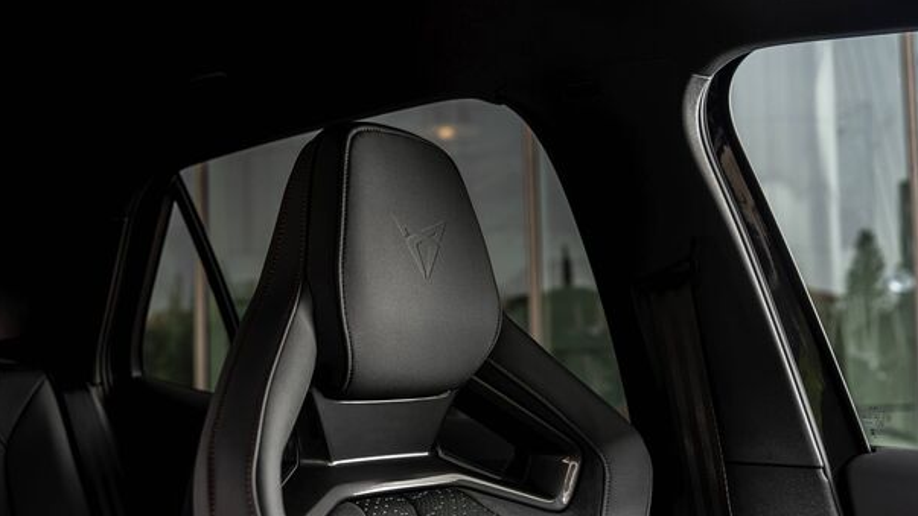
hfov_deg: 42.9
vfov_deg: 24.9
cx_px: 463
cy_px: 304
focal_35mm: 48
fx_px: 1168
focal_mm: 45
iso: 500
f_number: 5
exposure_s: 1/50
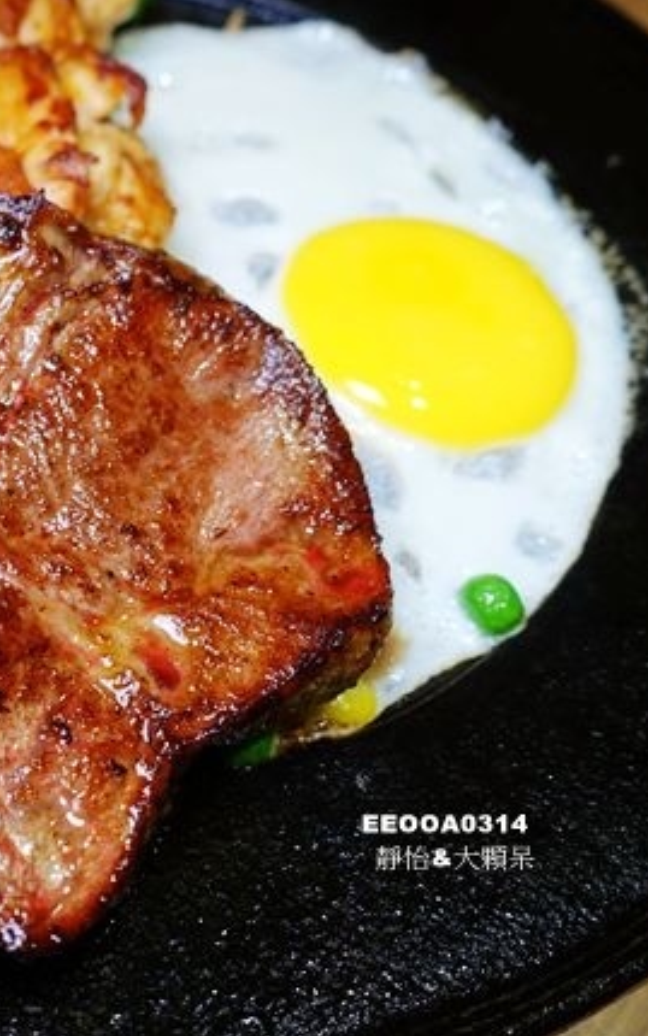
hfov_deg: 31.8
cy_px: 517
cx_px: 2
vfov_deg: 52.7
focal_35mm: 37
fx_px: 1045
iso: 125
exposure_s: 1/60
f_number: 2.8
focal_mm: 8.8
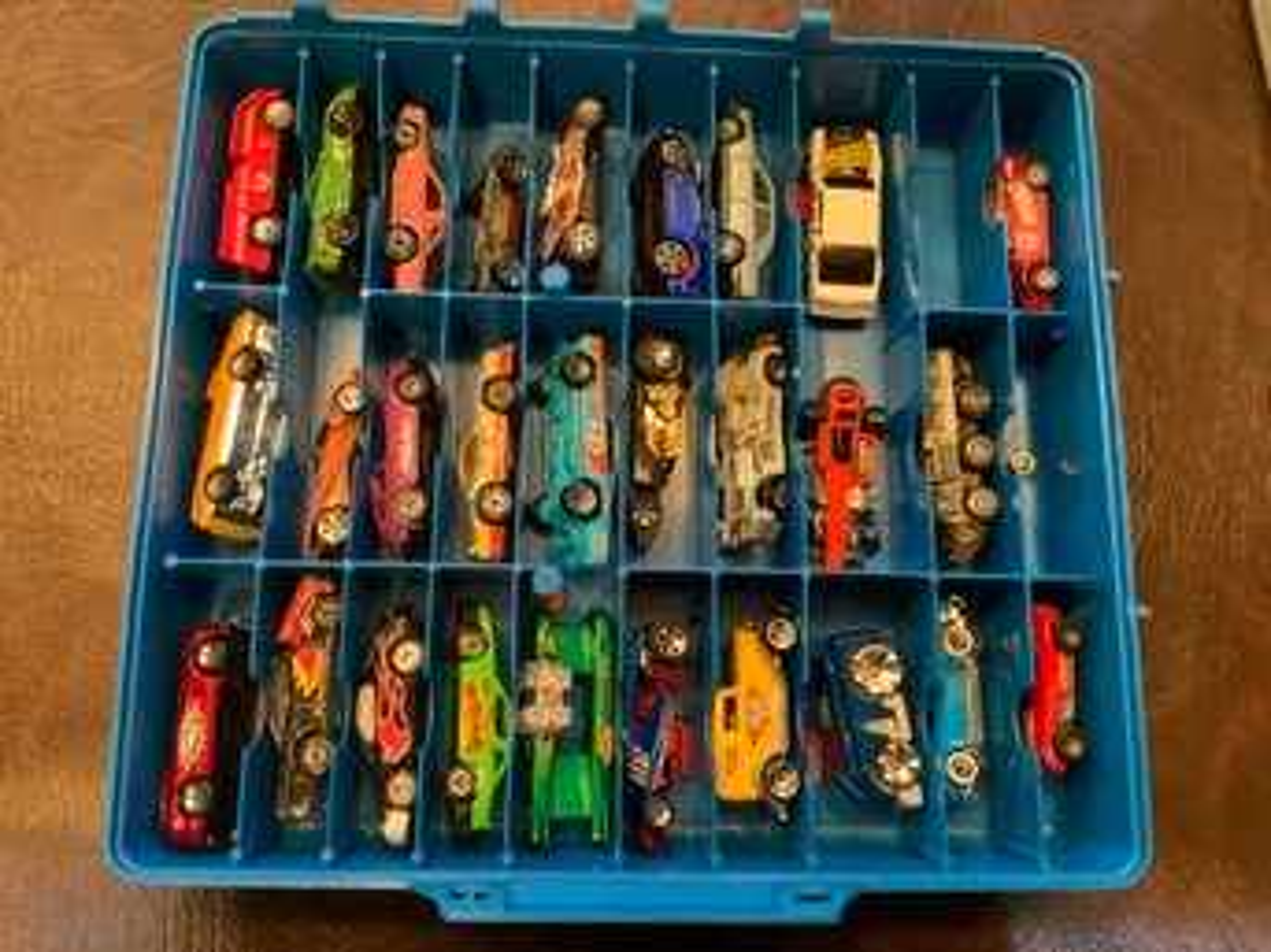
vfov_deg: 48.2
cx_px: 636
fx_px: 1064
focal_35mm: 29
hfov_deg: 61.7
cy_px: 476
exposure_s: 1/40
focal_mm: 3
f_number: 1.8
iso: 320
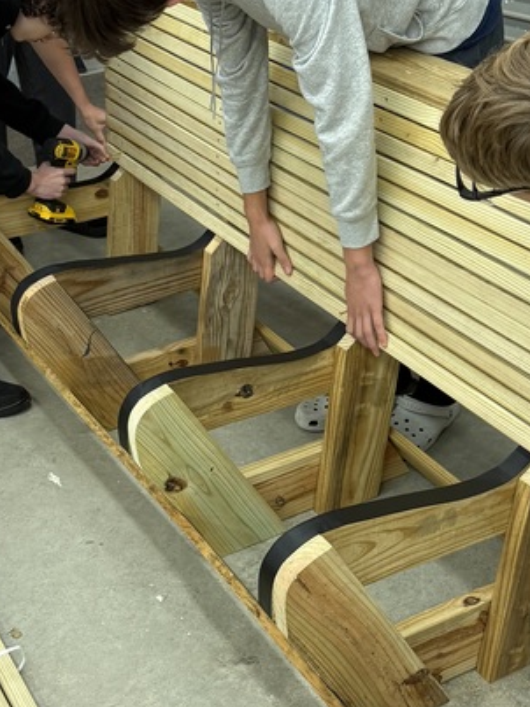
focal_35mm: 61
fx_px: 1246
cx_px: 286
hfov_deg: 24.0
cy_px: 358
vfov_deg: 31.7
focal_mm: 6.76
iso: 200
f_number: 1.78
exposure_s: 1/120
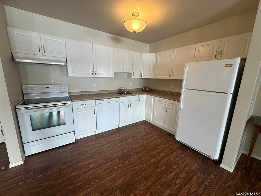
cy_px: 98
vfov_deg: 85.7
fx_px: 106
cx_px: 130
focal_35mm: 14
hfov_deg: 102.1
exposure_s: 1/120
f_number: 2.2
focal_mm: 2.22
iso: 80
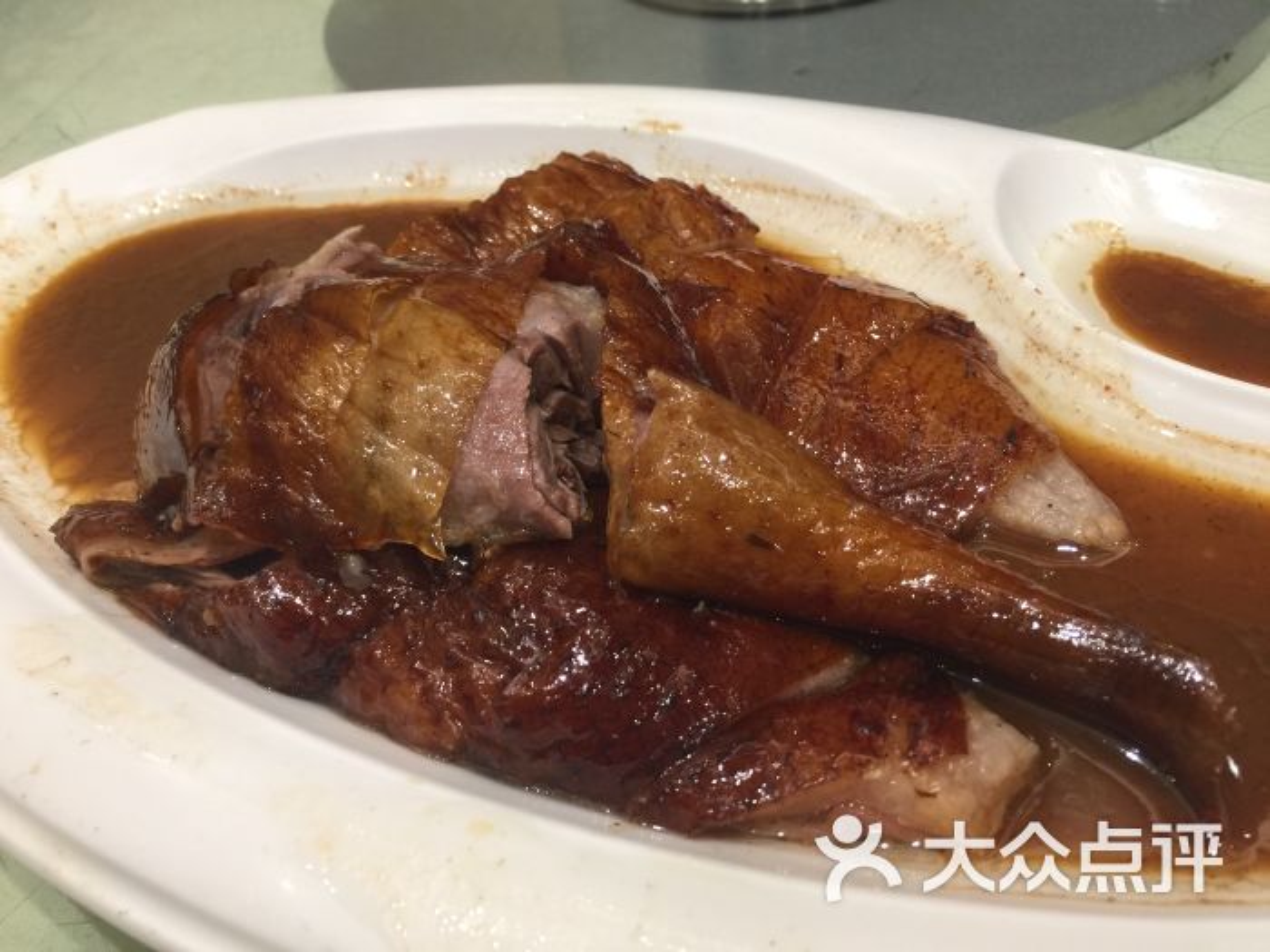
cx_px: 635
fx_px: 1064
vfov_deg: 48.2
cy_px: 476
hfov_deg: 61.7
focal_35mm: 29
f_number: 2.2
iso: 50
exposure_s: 1/33
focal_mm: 4.15
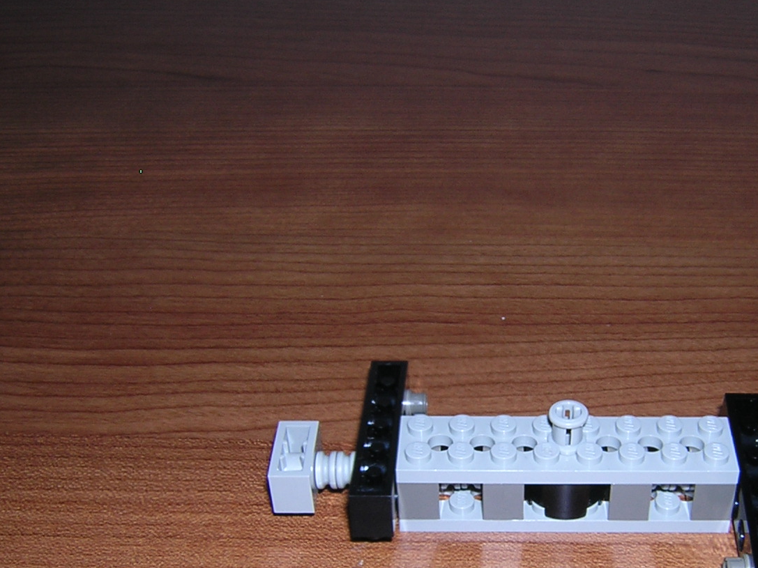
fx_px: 1160
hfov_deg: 35.7
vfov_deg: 27.2
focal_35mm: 53
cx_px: 520
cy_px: 408
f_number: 5.2
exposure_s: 1/60.1
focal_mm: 4.7
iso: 100
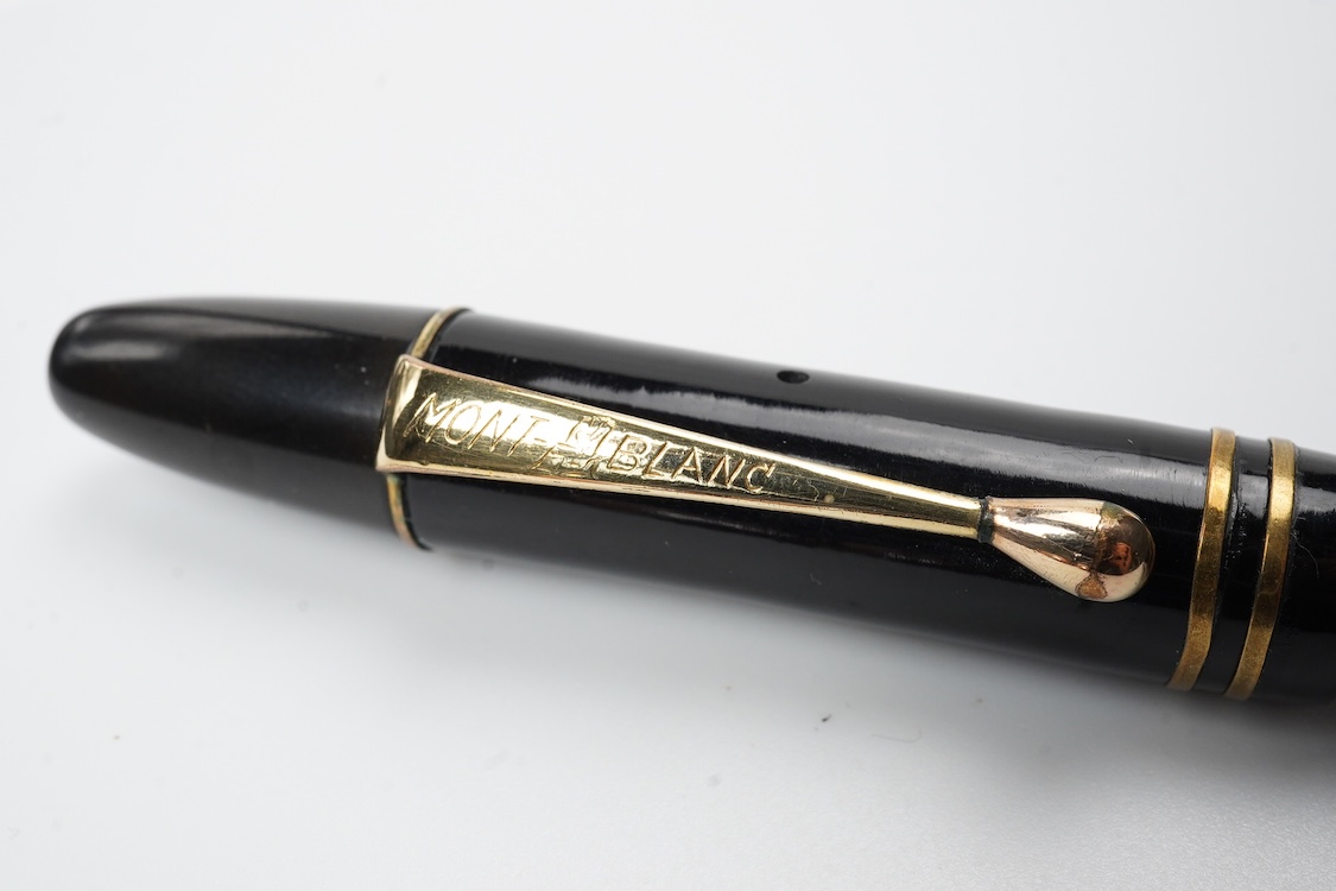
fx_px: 1670
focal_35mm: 45
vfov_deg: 29.9
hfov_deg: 43.6
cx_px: 668
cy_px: 446
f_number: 22
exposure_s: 1/100
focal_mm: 30
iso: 640
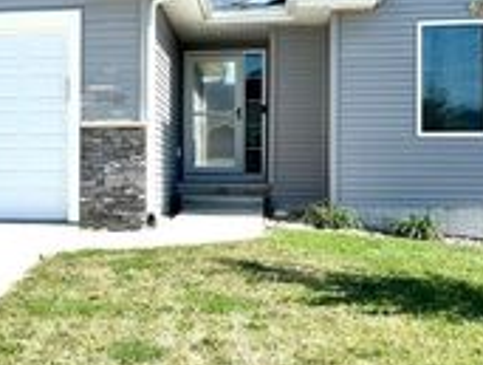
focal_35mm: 70
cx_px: 45
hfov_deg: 26.7
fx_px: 979
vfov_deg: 21.1
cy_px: 163
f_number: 1.78
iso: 80
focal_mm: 6.86
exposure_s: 1/4762
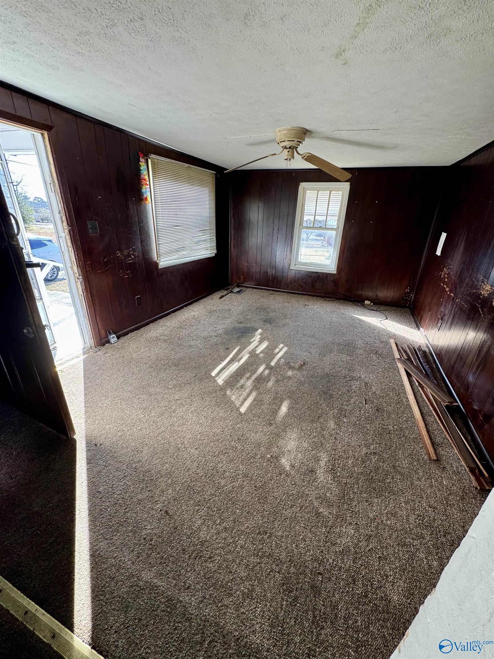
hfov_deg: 85.7
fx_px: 266
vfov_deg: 102.1
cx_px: 247
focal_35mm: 14
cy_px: 330
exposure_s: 1/99
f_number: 2.2
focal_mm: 2.22
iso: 125
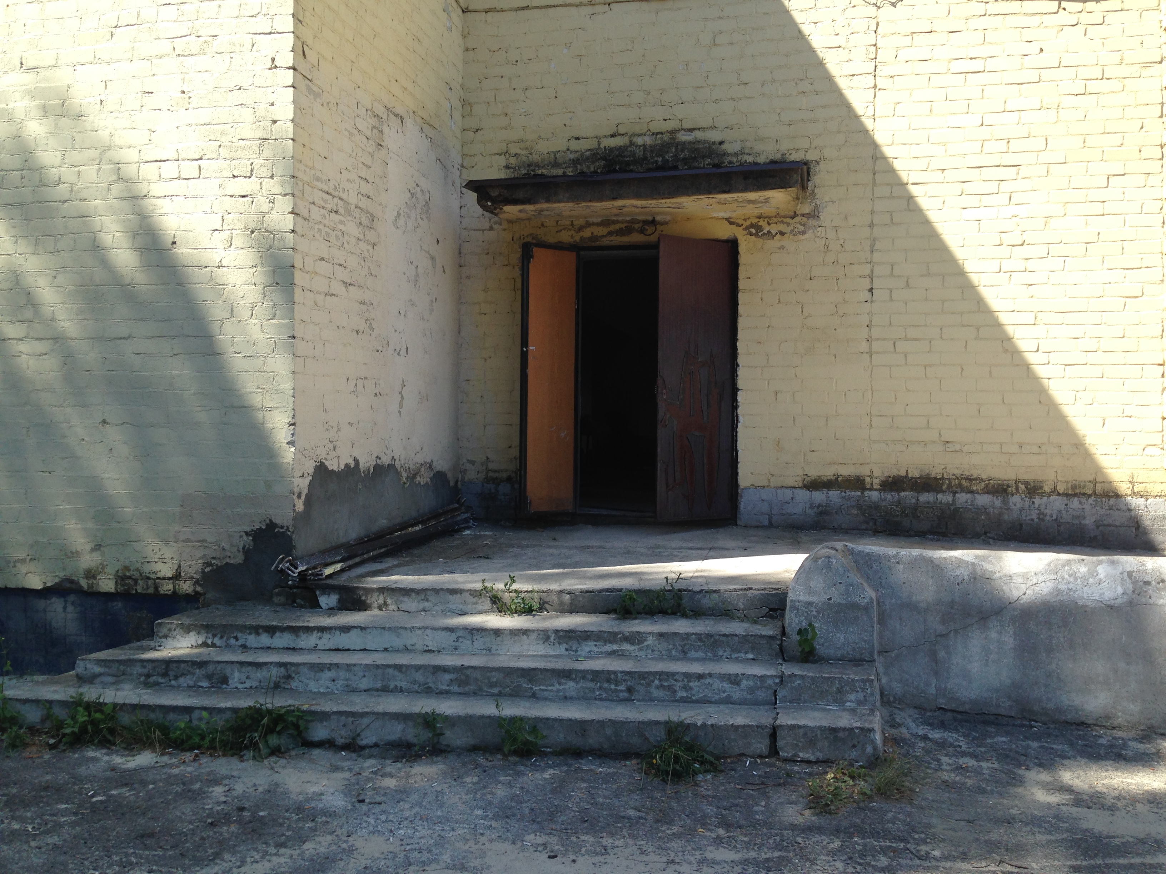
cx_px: 583
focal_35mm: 33
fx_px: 1112
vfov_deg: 42.9
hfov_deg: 55.4
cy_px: 437
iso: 50
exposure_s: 1/723
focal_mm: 4.12
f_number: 2.4
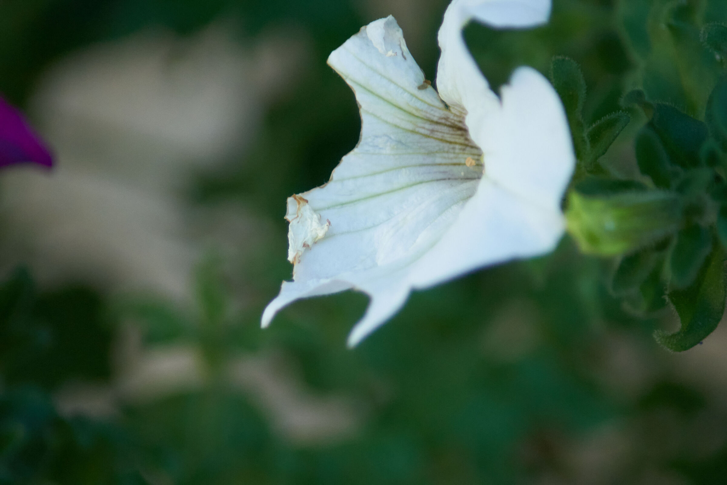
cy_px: 242
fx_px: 6361
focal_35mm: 315
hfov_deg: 6.5
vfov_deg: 4.4
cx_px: 364
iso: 500
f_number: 5.6
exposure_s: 1/500
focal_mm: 210
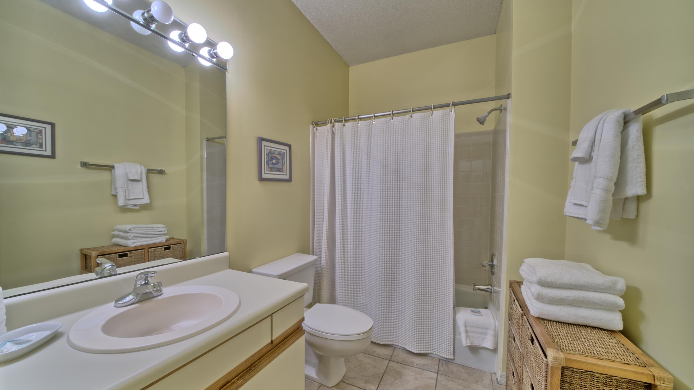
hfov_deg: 110.8
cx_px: 352
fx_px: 239
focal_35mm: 13
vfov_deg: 78.3
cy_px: 207
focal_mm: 12
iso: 200
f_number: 22
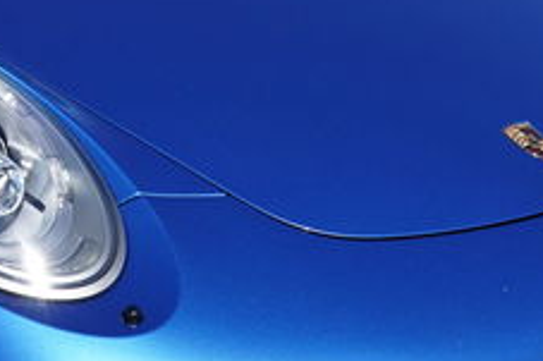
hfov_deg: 16.4
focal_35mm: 122
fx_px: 1839
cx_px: -36
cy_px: -2
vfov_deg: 11.1
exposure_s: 1/320
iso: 100
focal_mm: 27
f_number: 7.1
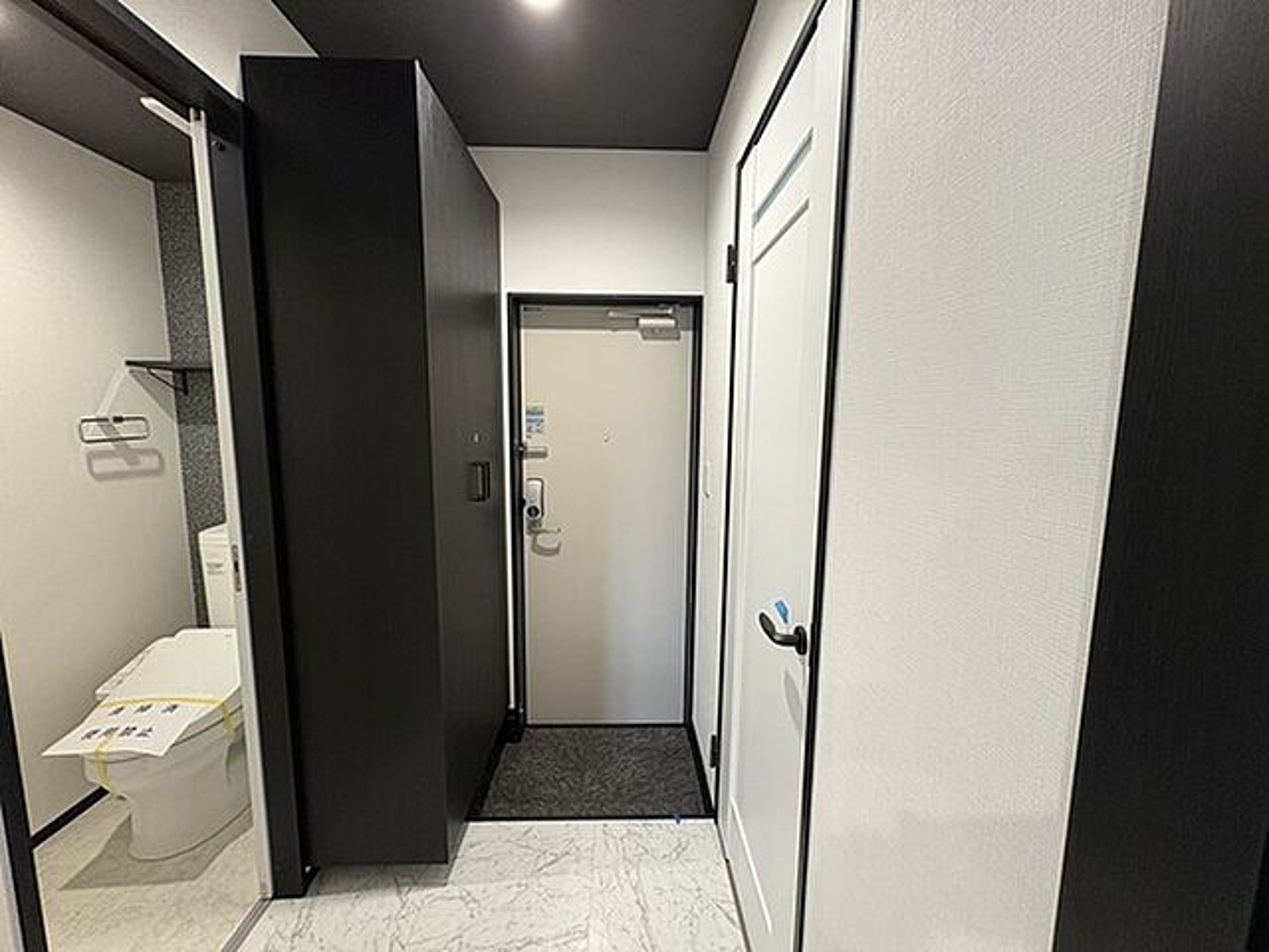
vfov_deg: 85.7
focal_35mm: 14
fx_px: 513
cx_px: 634
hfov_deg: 102.1
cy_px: 476
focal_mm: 2.22
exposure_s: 1/60
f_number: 2.2
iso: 250
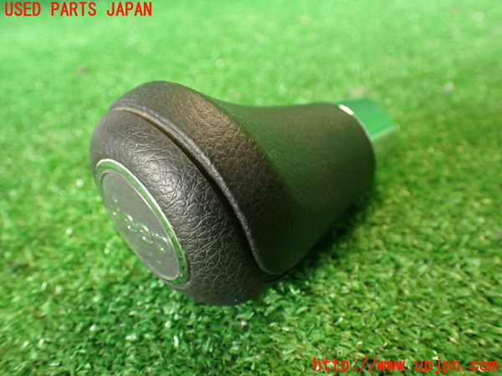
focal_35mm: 32
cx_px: 251
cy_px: 188
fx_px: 464
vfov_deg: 44.2
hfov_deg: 56.8
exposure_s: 1/30
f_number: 2.4
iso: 400
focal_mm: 5.79
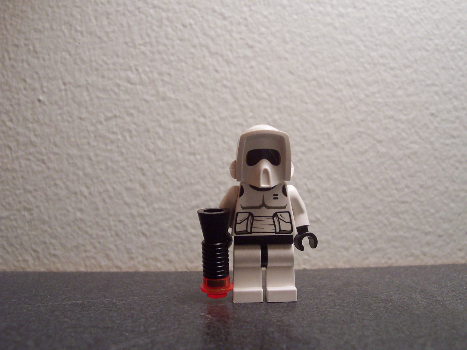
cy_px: 175
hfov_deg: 50.1
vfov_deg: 38.7
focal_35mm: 37
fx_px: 499
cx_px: 234
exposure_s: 1/30
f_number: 2.8
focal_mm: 5.6
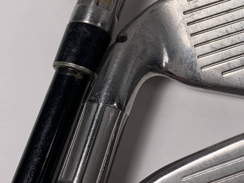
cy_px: 48
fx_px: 529
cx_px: 267
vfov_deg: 19.5
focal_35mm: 75
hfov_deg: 24.3
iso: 25
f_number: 1.8
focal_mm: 4.25
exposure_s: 1/322
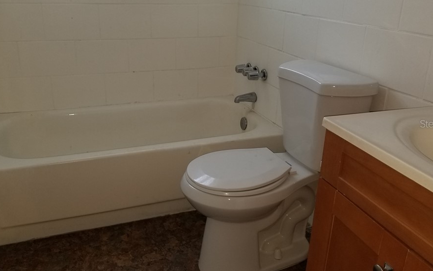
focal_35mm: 32
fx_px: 378
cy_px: 123
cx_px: 215
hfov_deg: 59.7
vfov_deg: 39.4
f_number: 1.7
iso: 80
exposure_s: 1/60
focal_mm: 4.3
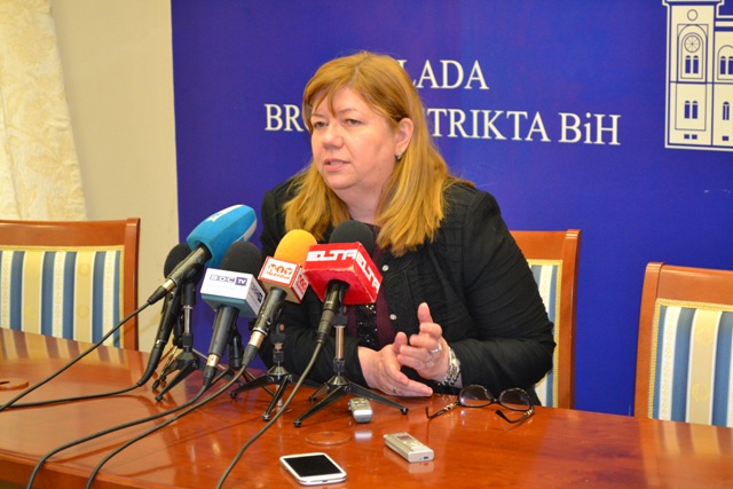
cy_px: 244
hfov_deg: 24.6
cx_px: 366
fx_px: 1680
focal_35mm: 82
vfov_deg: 16.6
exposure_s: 1/60
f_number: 5.6
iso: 2200
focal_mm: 55
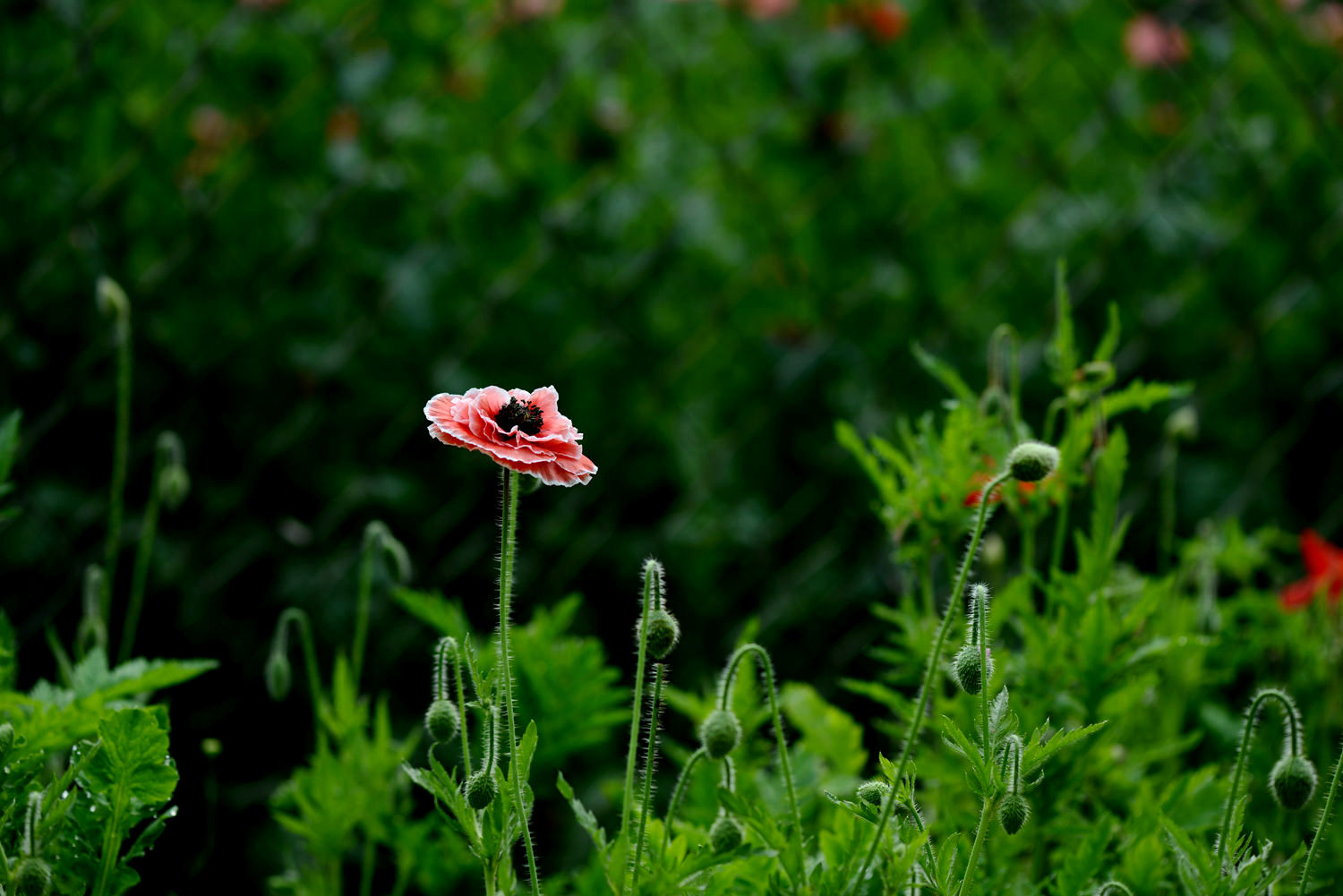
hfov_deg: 19.5
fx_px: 3918
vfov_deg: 13.0
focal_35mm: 105
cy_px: 448
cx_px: 672
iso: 100
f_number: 4
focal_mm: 105
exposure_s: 1/800
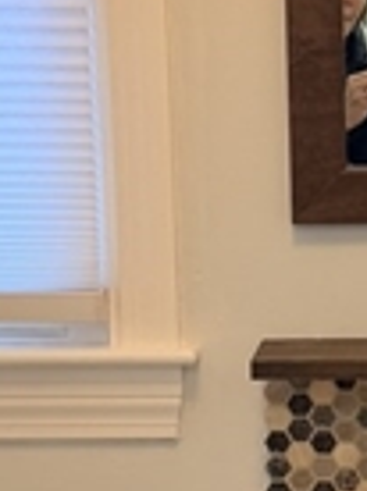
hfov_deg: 10.9
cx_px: 410
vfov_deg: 14.6
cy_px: 455
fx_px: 1900
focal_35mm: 134
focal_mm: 6.76
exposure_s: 1/60
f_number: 1.78
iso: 125
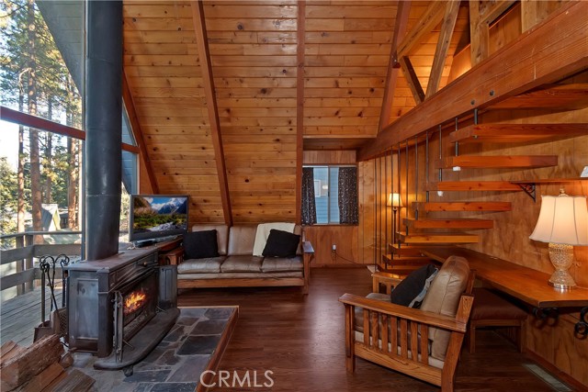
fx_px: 245
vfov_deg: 77.4
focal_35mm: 15
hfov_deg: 100.4
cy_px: 196
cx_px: 294
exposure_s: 1/30
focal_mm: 10
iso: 400
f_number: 8
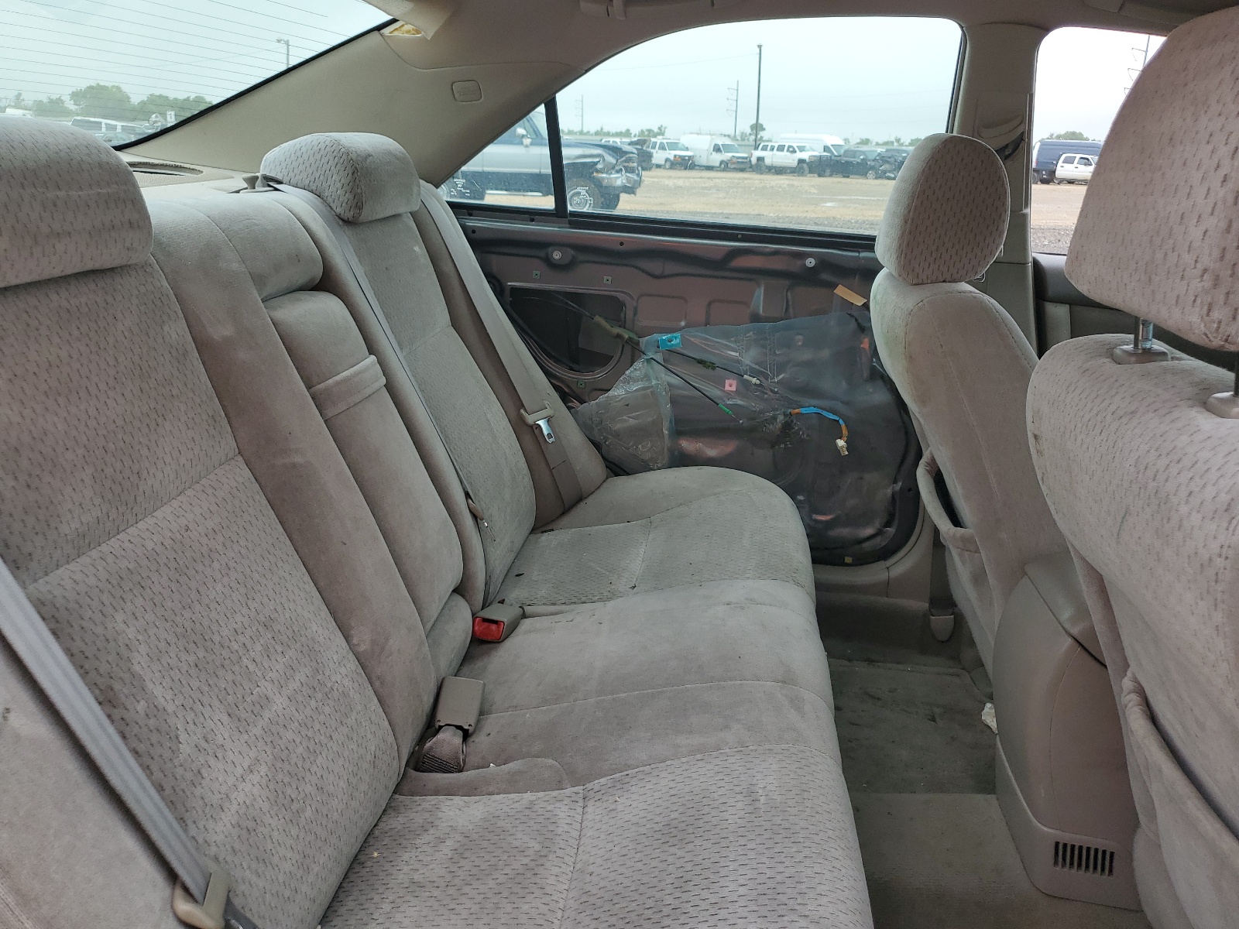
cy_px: 464
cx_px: 620
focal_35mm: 26
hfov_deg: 67.3
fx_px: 931
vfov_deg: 53.1
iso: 50
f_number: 1.5
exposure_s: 1/556
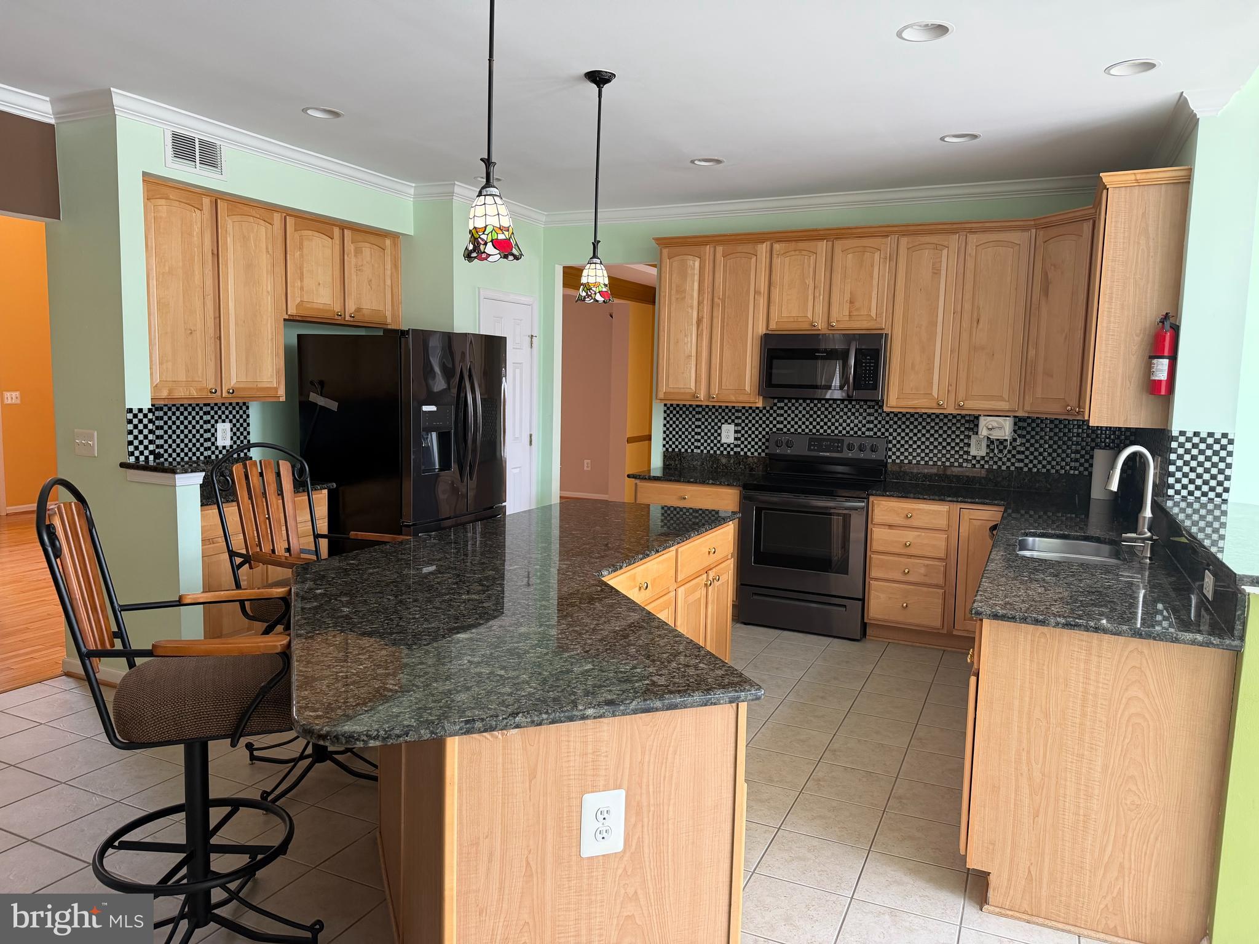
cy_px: 472
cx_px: 630
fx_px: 873
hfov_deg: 71.6
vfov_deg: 56.8
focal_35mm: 24
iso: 200
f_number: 1.78
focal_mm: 6.76
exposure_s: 1/67
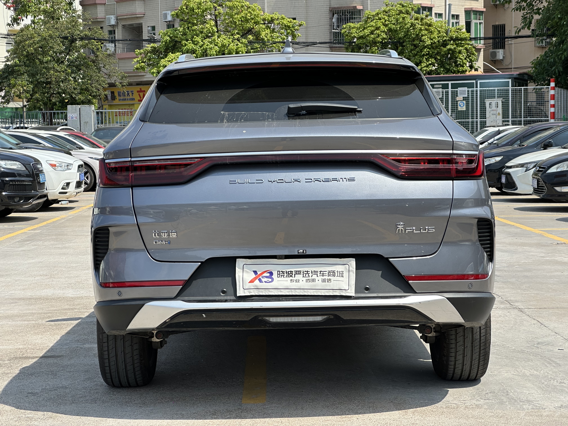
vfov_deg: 19.1
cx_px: 284
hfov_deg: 25.3
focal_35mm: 77
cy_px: 213
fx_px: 1263
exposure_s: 1/664
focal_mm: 9
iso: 32
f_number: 2.8
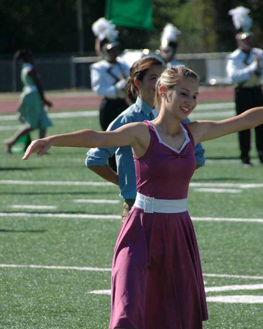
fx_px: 3307
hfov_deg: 4.6
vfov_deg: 5.7
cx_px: 132
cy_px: 193
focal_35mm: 340
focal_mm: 200
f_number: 5.6
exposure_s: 1/500
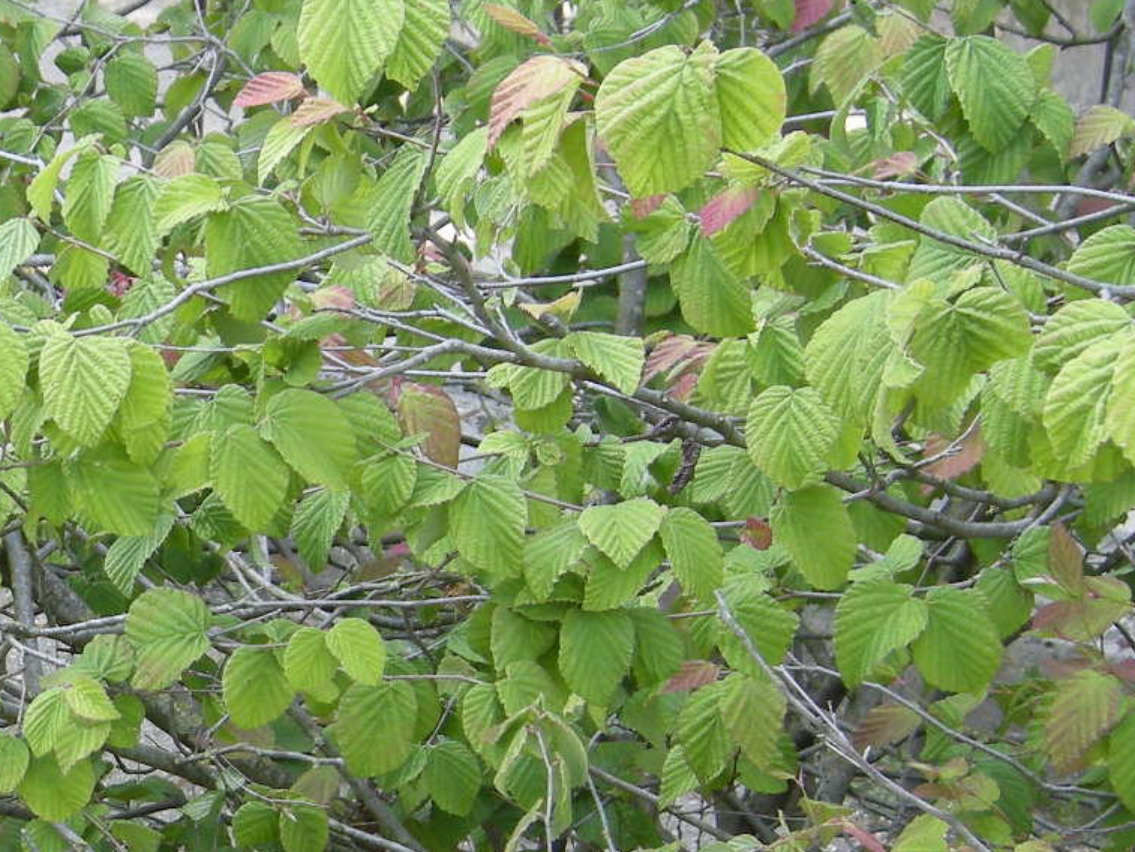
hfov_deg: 17.1
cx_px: -117
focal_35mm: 111
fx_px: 3640
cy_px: 854
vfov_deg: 13.2
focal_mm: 7.5
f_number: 3
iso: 64
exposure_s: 1/53
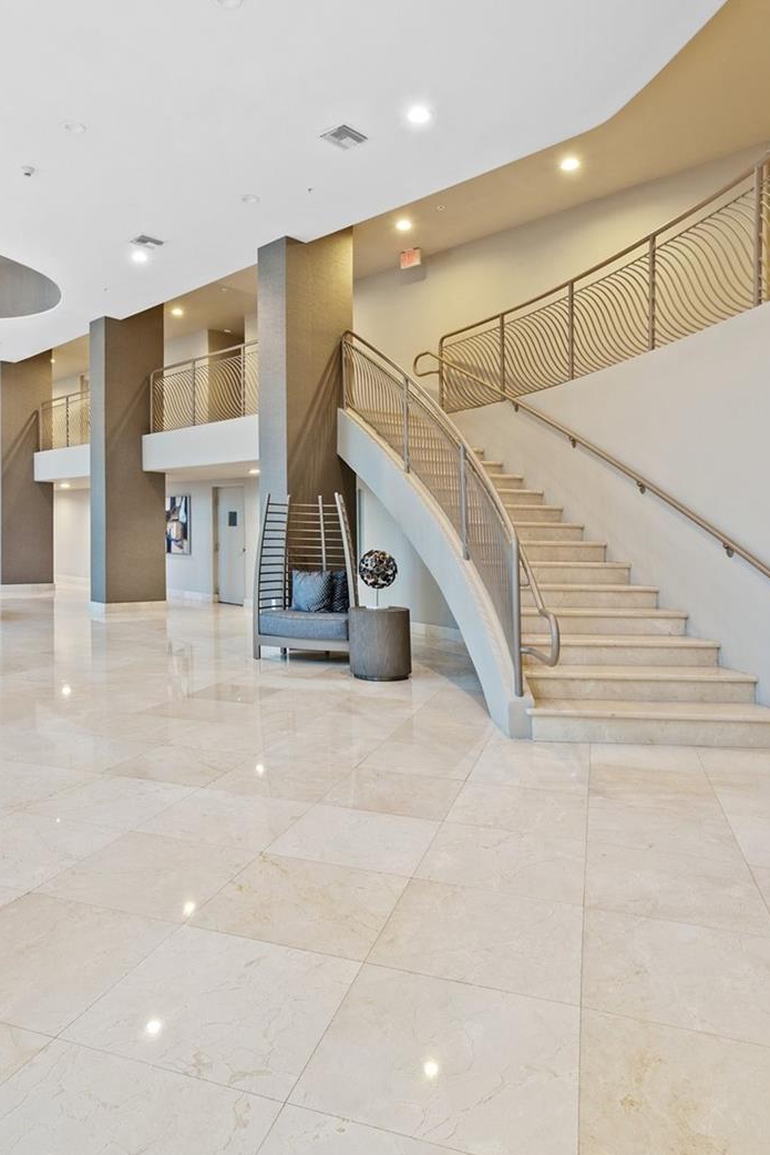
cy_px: 571
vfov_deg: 76.1
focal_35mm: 23
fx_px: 738
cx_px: 324
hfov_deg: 54.9
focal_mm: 15
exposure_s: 1/1.67
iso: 200
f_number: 8
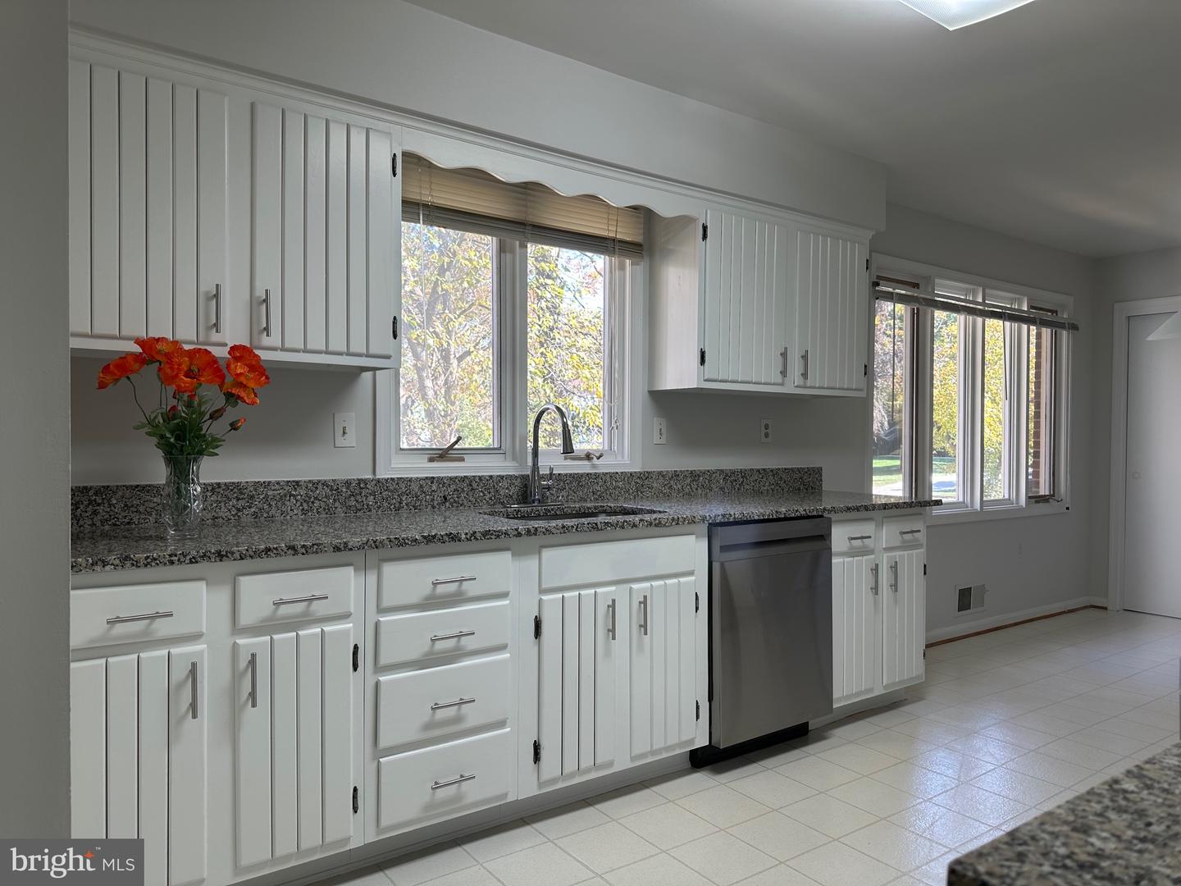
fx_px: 819
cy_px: 443
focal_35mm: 24
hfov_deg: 71.6
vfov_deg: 56.8
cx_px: 590
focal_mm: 6.86
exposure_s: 1/120
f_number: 1.78
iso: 80
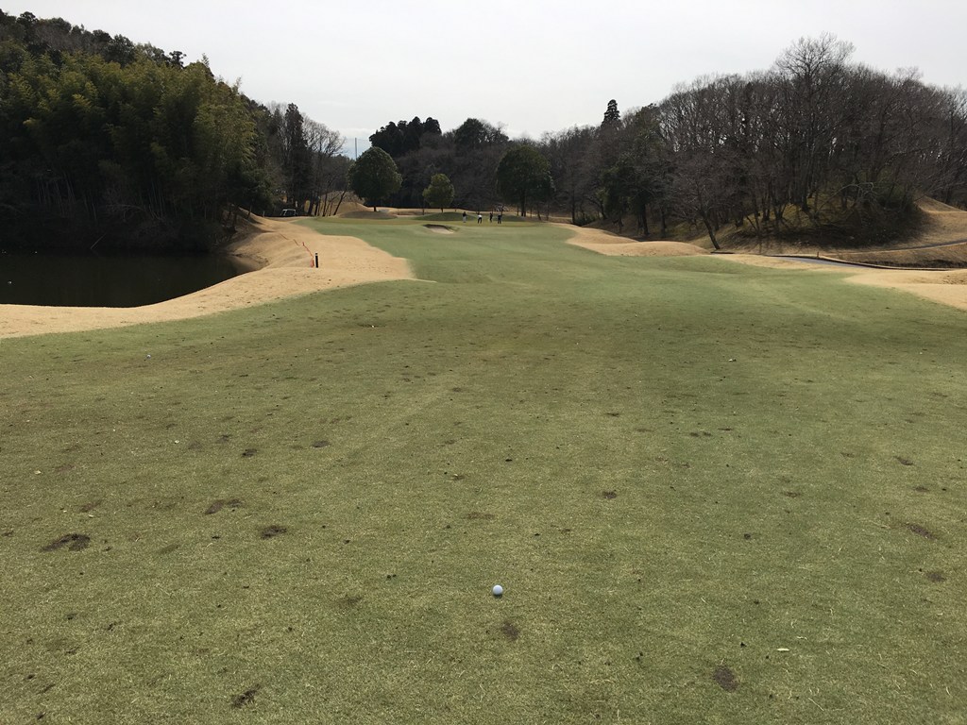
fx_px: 810
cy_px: 362
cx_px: 484
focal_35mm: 29
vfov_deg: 48.2
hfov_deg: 61.7
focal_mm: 4.15
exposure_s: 1/2959
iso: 25
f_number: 2.2
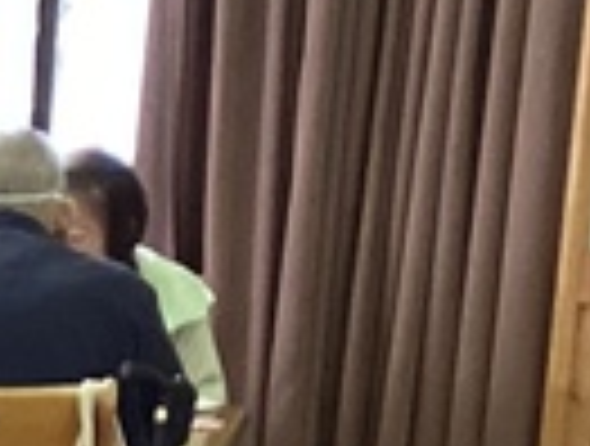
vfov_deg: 5.7
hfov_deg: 7.7
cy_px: 1550
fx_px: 4033
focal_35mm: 236
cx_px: -923
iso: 250
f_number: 2.4
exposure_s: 1/40
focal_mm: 3.3
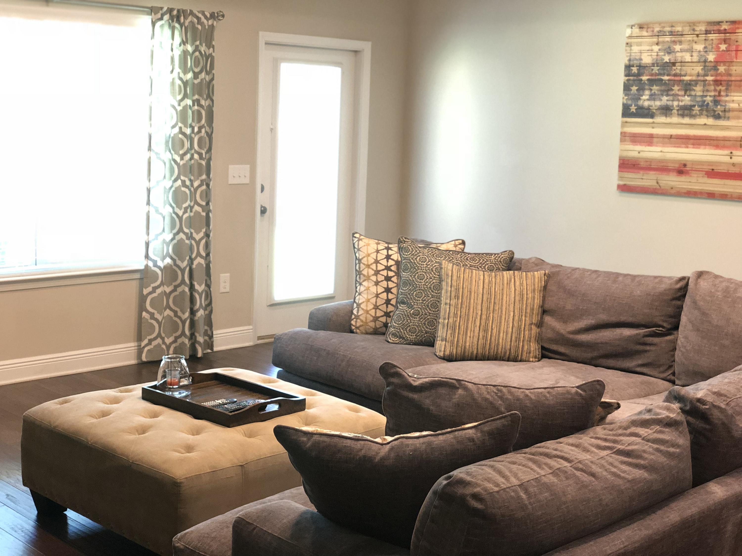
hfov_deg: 36.8
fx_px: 1115
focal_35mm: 52
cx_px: 371
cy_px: 278
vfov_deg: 28.0
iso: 160
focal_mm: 6
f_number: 2.4
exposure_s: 1/15
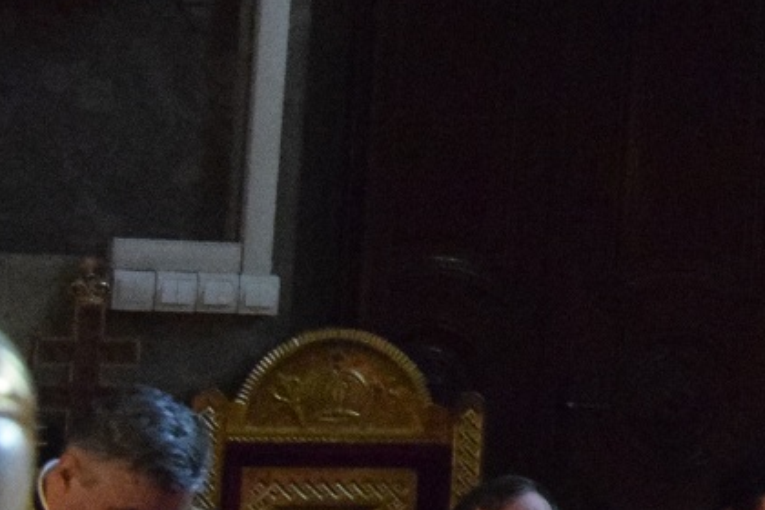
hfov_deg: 10.2
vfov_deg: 7.7
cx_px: 1774
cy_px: 117
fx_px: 3790
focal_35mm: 178
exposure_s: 1/50
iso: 8000
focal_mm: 25
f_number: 4
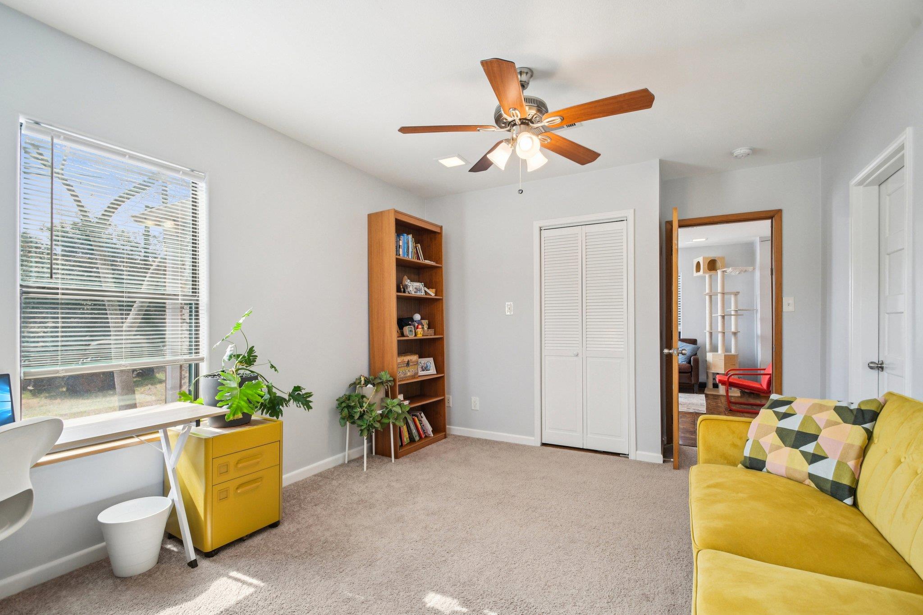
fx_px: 385
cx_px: 462
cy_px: 308
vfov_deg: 77.3
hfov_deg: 100.4
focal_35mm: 15
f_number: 8
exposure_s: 1/25
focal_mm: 10
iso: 400
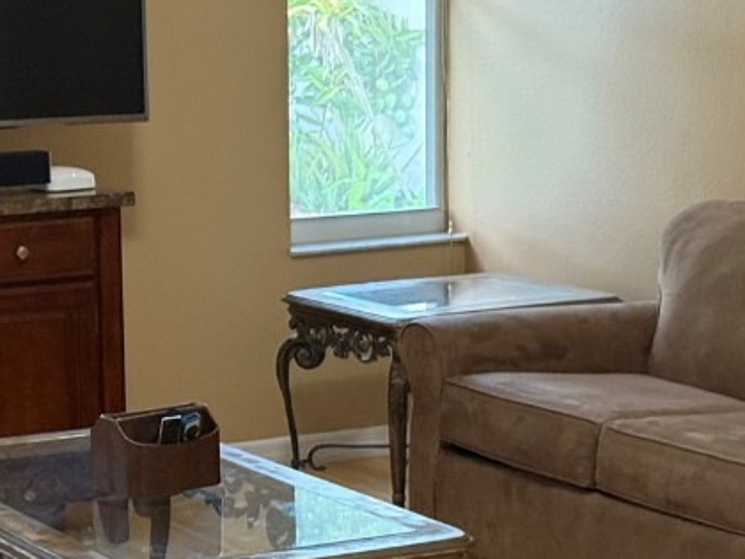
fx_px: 2518
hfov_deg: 16.7
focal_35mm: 117
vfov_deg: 12.6
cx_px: 154
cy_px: 390
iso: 320
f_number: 1.78
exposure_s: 1/40
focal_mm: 6.76
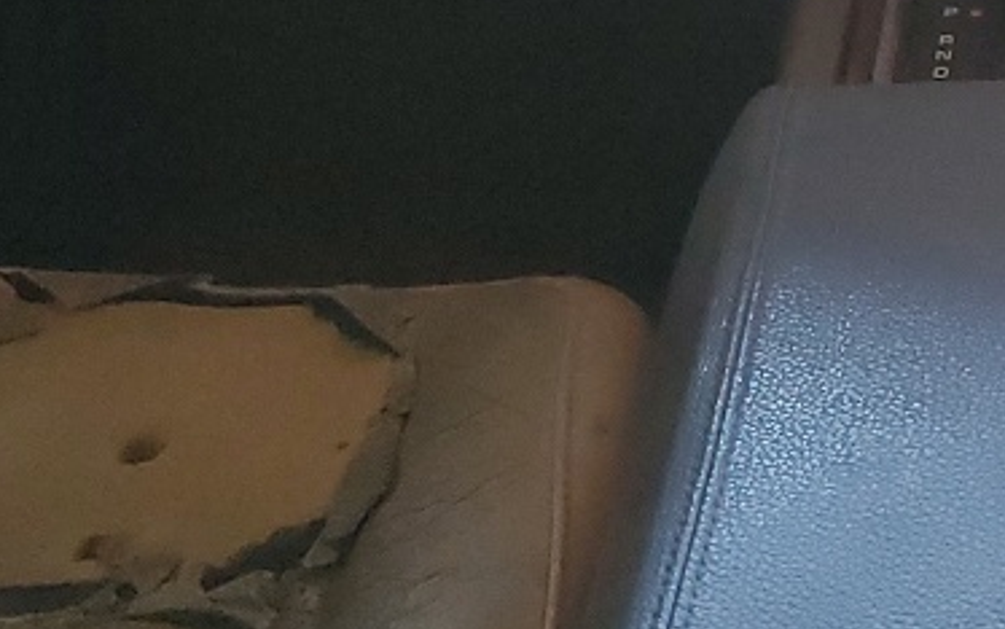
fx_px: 3233
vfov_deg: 11.0
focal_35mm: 118
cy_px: 67
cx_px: 1145
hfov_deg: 17.0
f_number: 1.5
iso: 347
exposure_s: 1/60.2
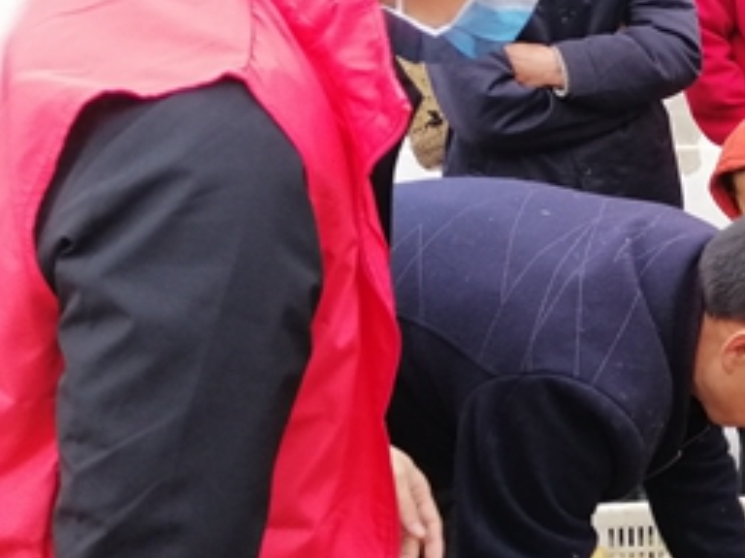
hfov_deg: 27.4
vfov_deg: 22.6
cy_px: 232
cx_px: 809
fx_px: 1399
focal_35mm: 65
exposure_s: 1/60
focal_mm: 3.81
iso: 100
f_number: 2.2
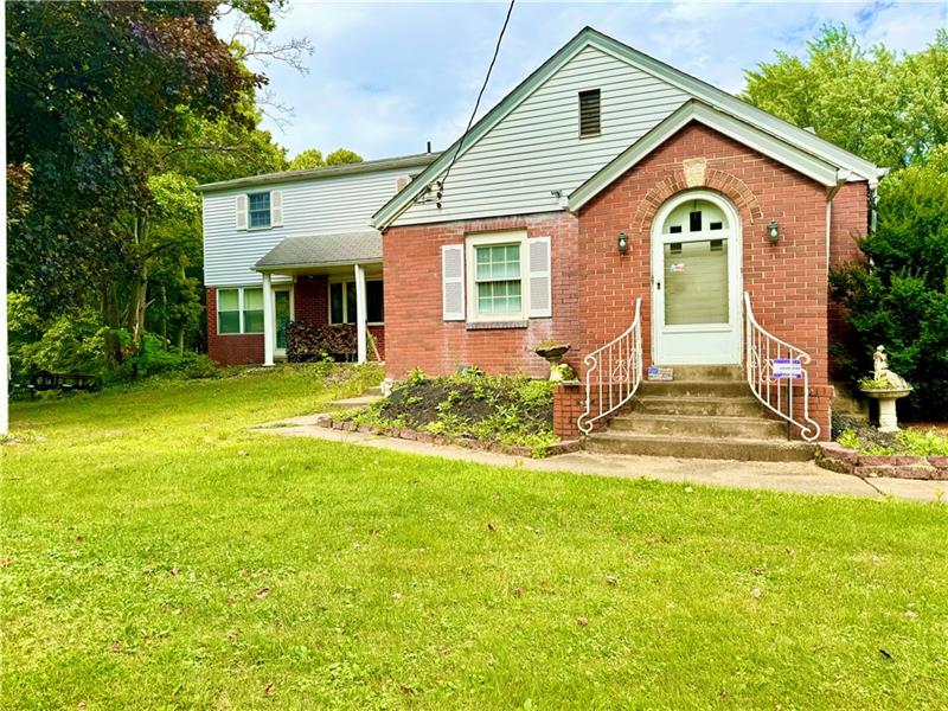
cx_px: 474
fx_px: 657
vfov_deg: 56.8
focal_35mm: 24
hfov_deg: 71.6
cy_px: 356
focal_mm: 6.76
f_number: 1.78
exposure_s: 1/2252
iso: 80
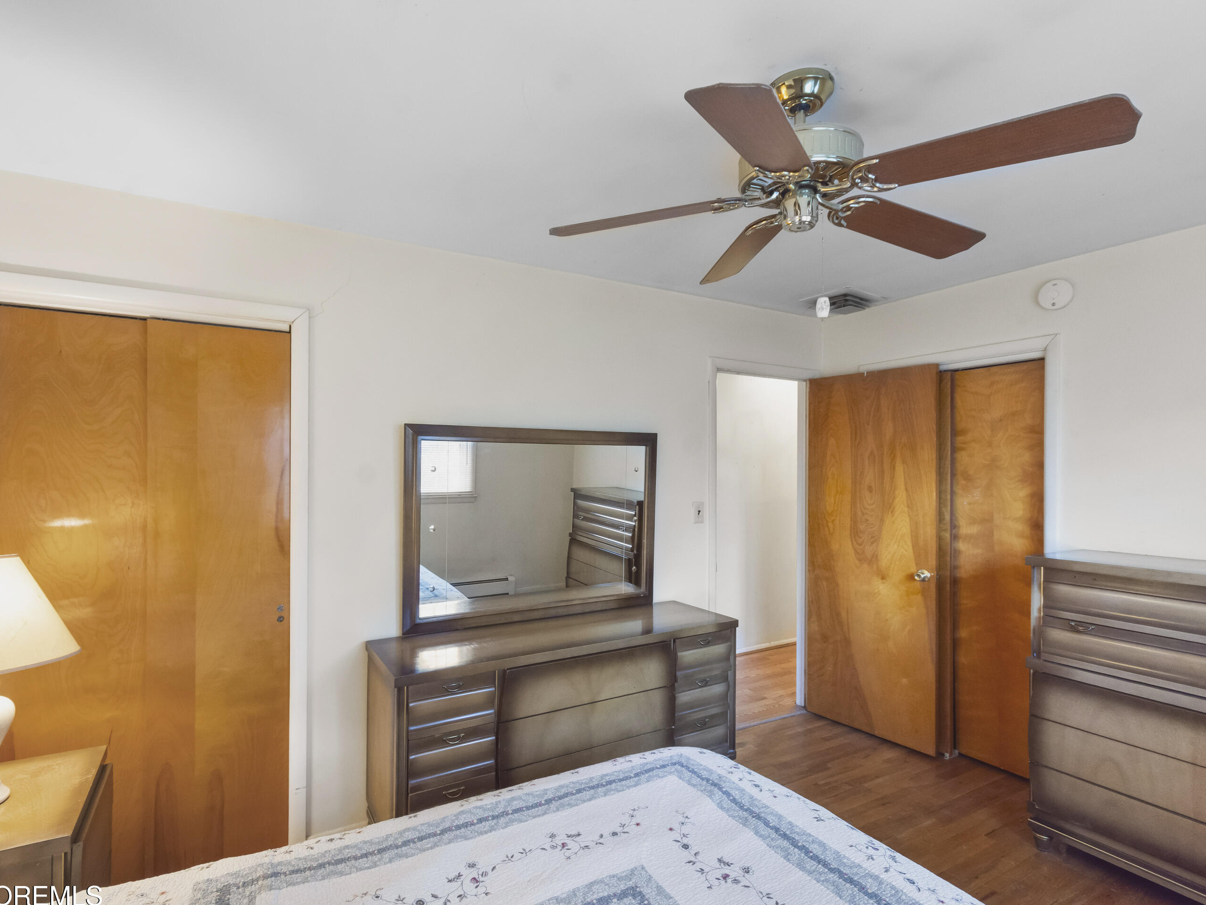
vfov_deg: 74.7
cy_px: 466
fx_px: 592
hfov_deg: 91.0
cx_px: 592
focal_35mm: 17
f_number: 8
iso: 250
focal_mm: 10
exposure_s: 1/6
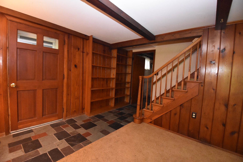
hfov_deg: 100.3
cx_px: 122
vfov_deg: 77.4
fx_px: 101
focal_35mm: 15
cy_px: 81
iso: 6400
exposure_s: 1/60
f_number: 4
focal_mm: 10
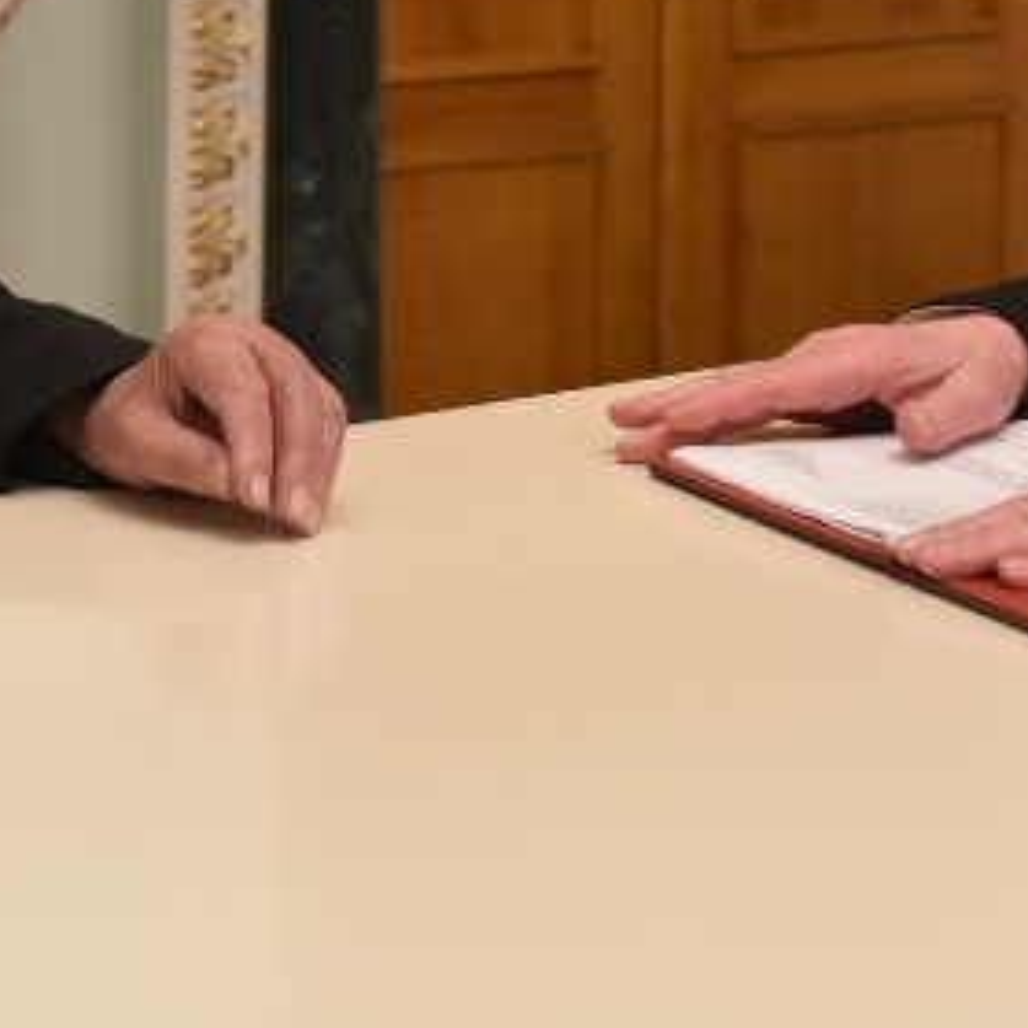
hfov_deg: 12.5
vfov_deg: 12.3
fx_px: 4670
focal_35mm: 139
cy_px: -171
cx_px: 704
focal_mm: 38
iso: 3200
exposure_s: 1/80
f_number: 4.5
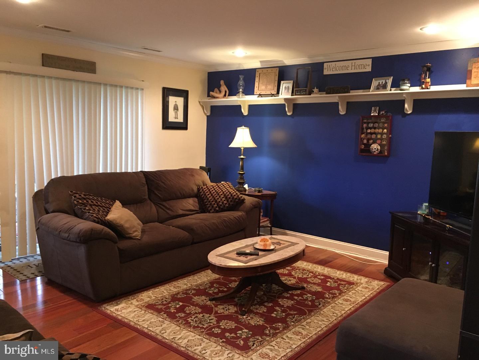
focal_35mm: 29
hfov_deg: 61.7
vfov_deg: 48.2
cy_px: 180
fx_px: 401
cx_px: 240
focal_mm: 4.15
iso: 200
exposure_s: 1/15
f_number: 2.2
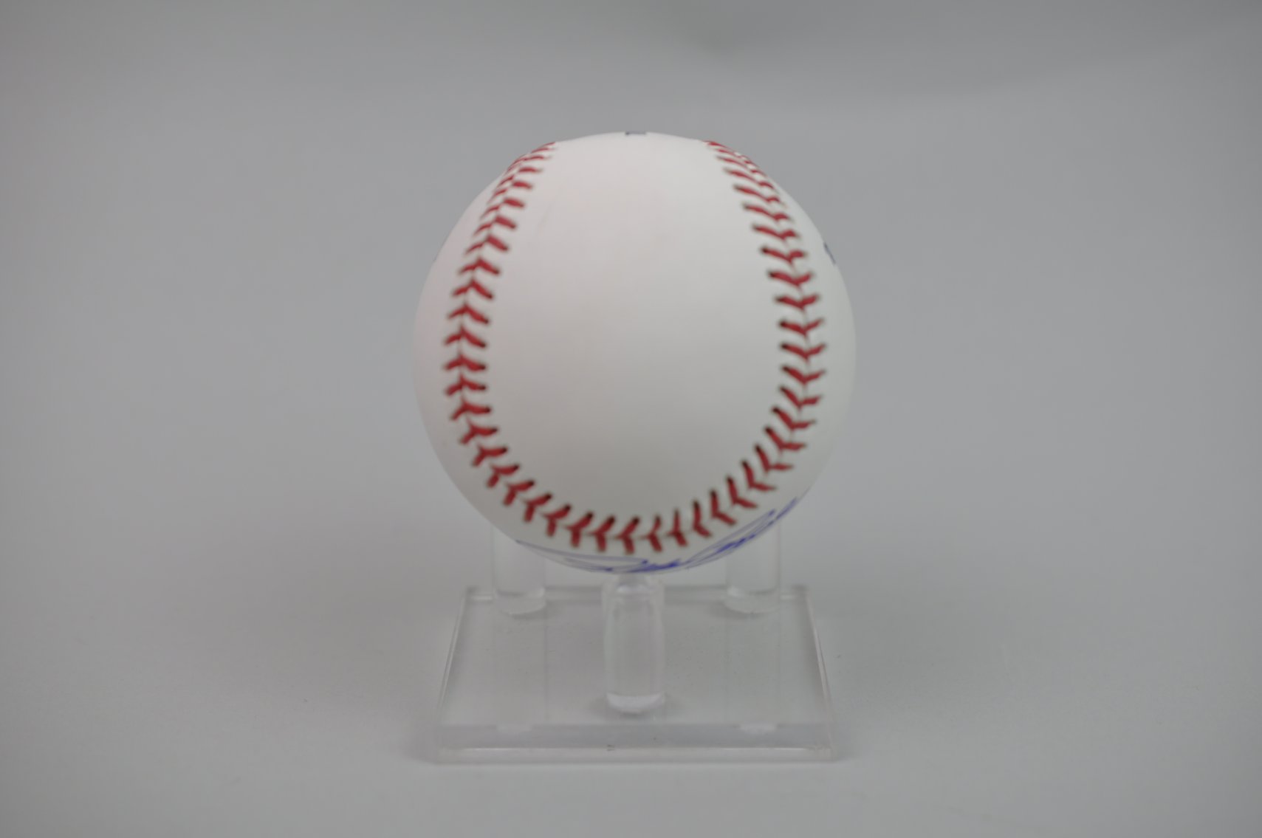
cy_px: 419
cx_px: 631
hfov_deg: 33.4
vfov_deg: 22.6
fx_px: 2101
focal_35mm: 60
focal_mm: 40
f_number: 4.5
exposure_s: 1/80
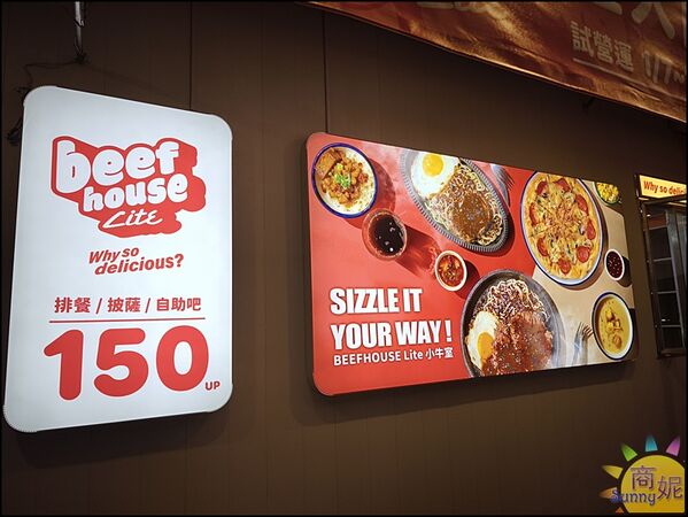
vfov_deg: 58.9
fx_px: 457
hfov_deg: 73.9
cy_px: 258
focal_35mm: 23
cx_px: 344
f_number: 1.6
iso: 50
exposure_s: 1/120
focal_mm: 6.57
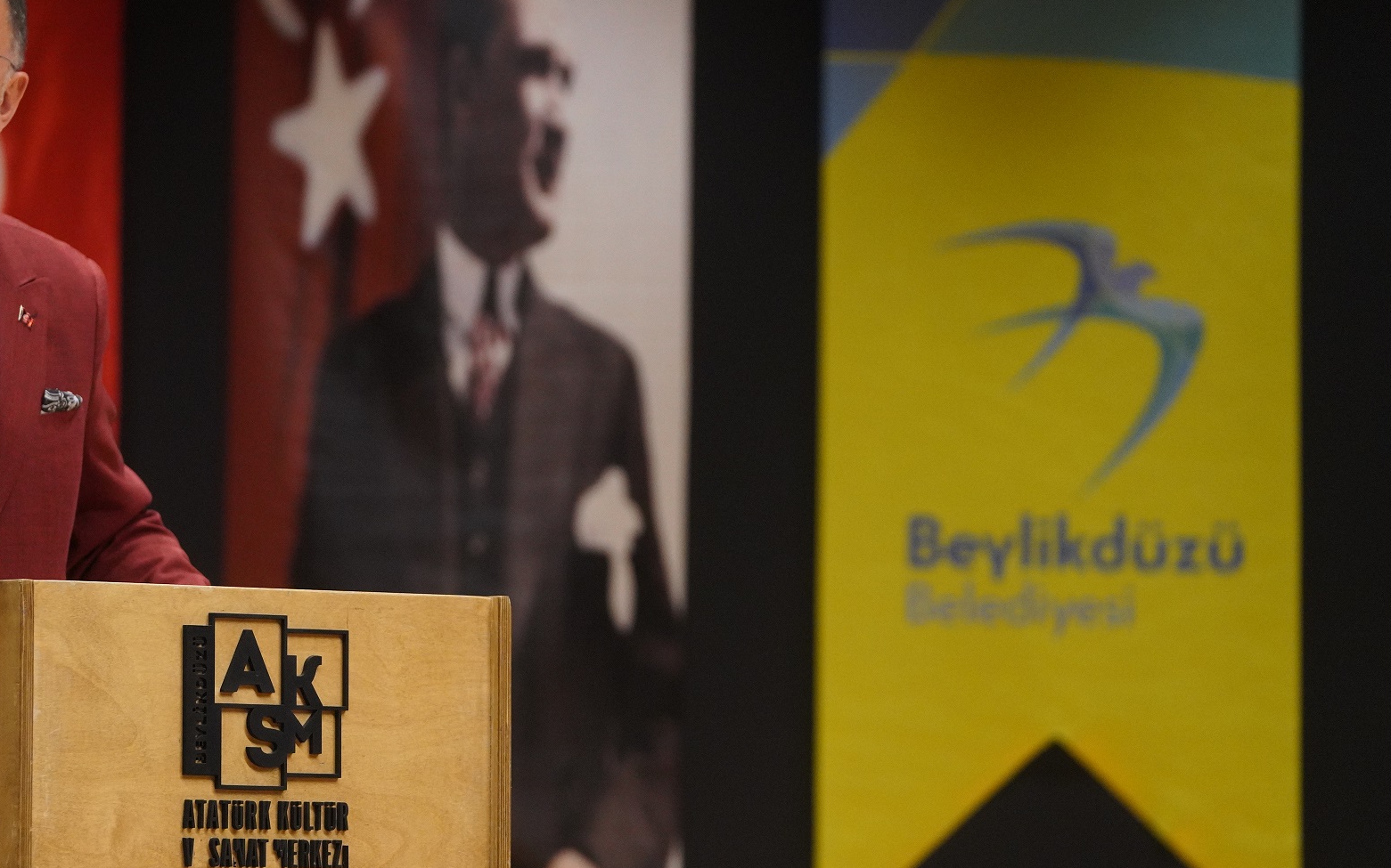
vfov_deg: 5.1
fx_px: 9703
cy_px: 561
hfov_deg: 8.2
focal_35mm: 256
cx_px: 419
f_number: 3.2
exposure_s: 1/200
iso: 3200
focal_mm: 165
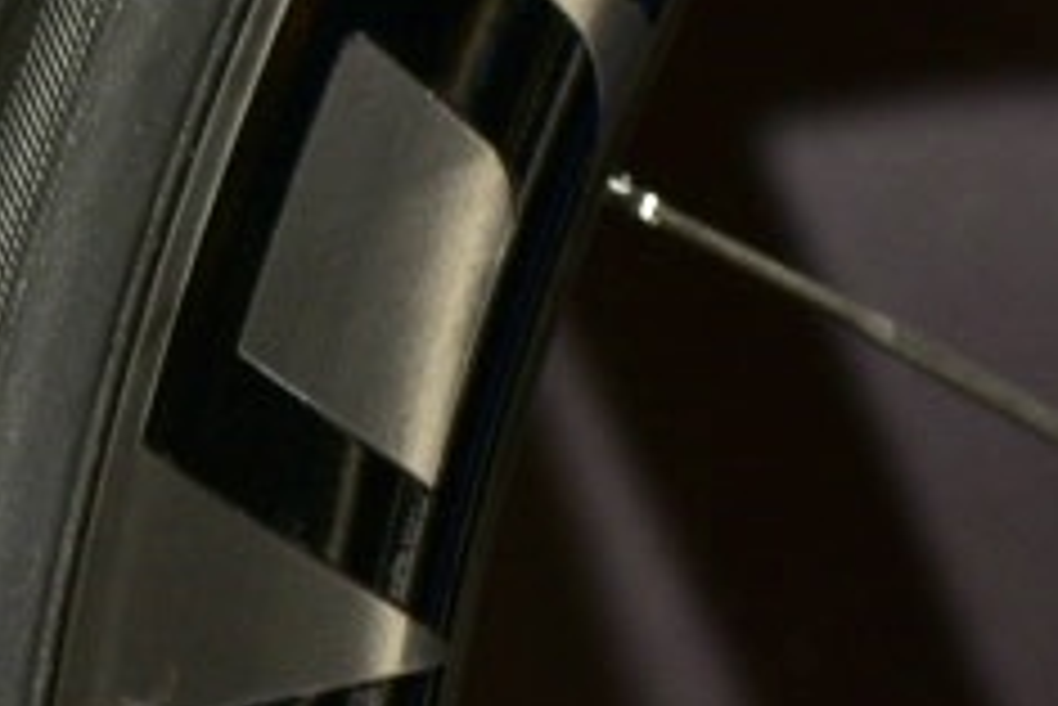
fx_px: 7087
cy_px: -76
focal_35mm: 241
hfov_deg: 8.2
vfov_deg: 5.7
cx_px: -828
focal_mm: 35
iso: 220
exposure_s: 1/45
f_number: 2.8
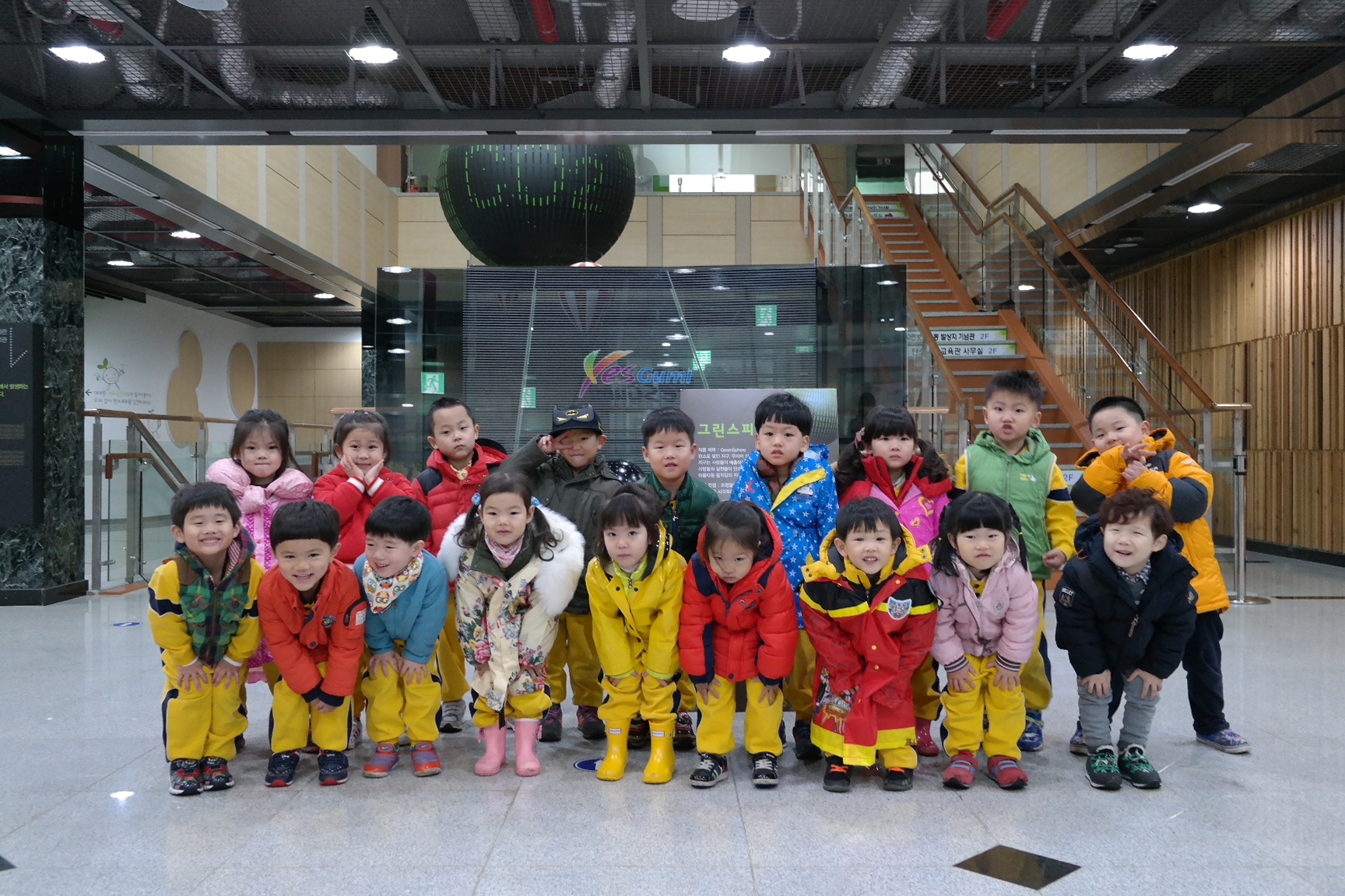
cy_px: 448
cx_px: 672
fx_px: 1233
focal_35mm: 33
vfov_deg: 40.0
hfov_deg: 57.2
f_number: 3.5
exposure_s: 1/40
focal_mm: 22
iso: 1600
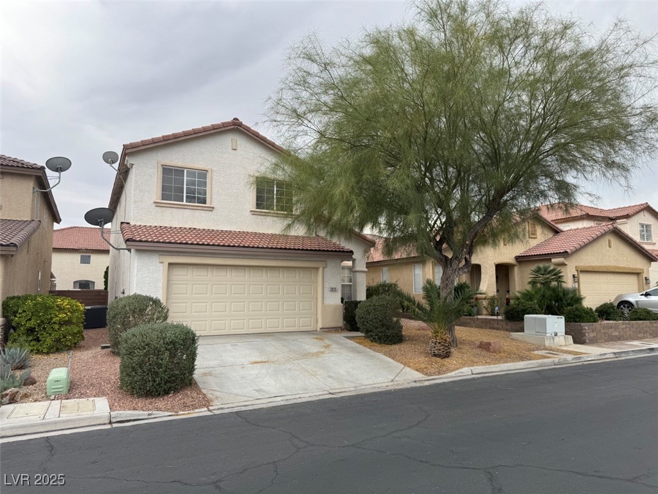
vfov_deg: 56.8
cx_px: 329
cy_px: 247
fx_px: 456
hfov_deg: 71.6
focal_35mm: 24
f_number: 1.78
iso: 80
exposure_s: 1/2041
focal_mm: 6.76
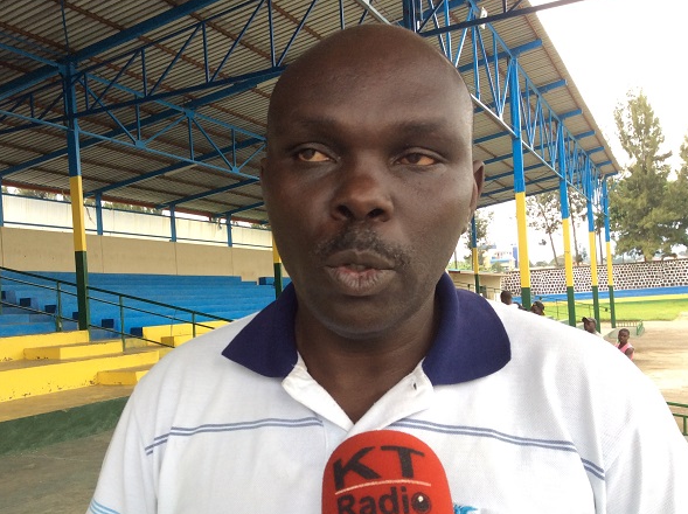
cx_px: 287
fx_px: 754
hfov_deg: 48.8
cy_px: 298
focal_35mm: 38
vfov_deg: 37.5
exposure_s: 1/50
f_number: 2.4
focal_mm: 3.3
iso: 40
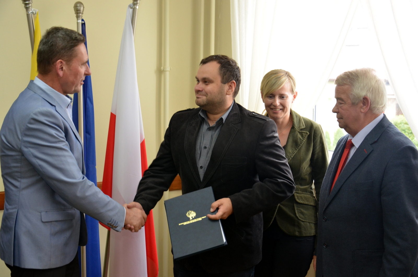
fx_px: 695
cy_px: 138
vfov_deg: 22.5
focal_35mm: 60
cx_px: 209
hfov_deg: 33.5
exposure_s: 1/60
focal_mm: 40
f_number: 4.5
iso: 720
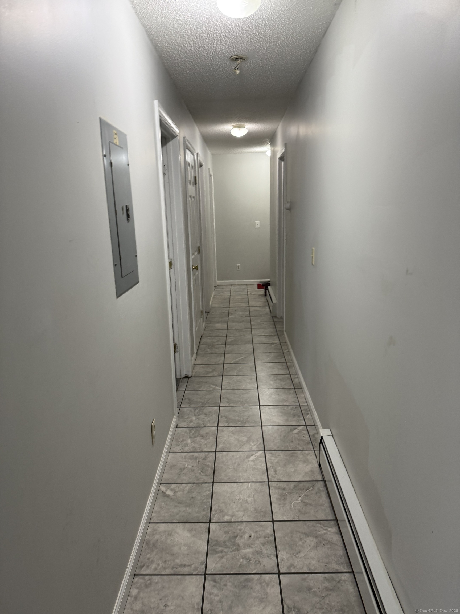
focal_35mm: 24
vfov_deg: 71.6
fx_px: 425
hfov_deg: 56.8
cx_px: 230
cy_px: 307
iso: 160
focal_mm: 6.76
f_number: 1.78
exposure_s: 1/60
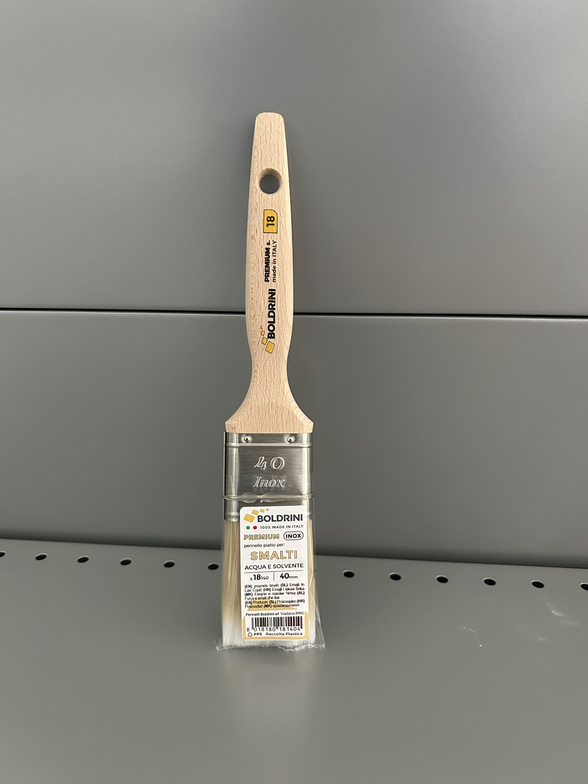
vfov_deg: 67.3
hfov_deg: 53.1
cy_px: 392
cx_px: 294
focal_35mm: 26
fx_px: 589
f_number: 1.5
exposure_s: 1/46
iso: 500
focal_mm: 5.7
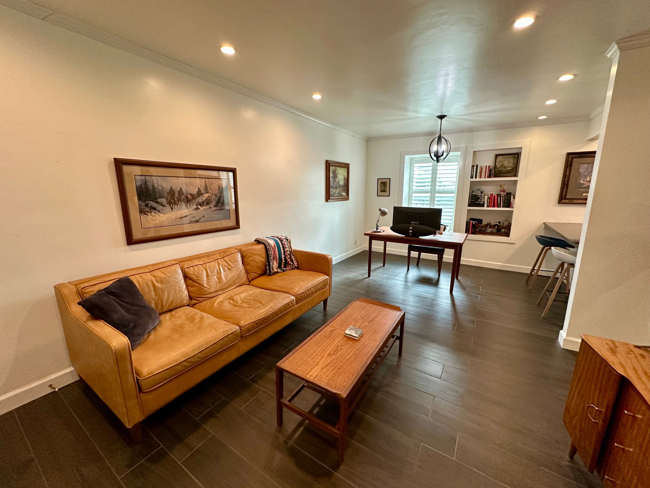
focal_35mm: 14
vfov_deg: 85.7
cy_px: 244
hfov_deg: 102.1
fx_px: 263
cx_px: 325
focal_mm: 2.22
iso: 250
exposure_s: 1/120
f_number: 2.2
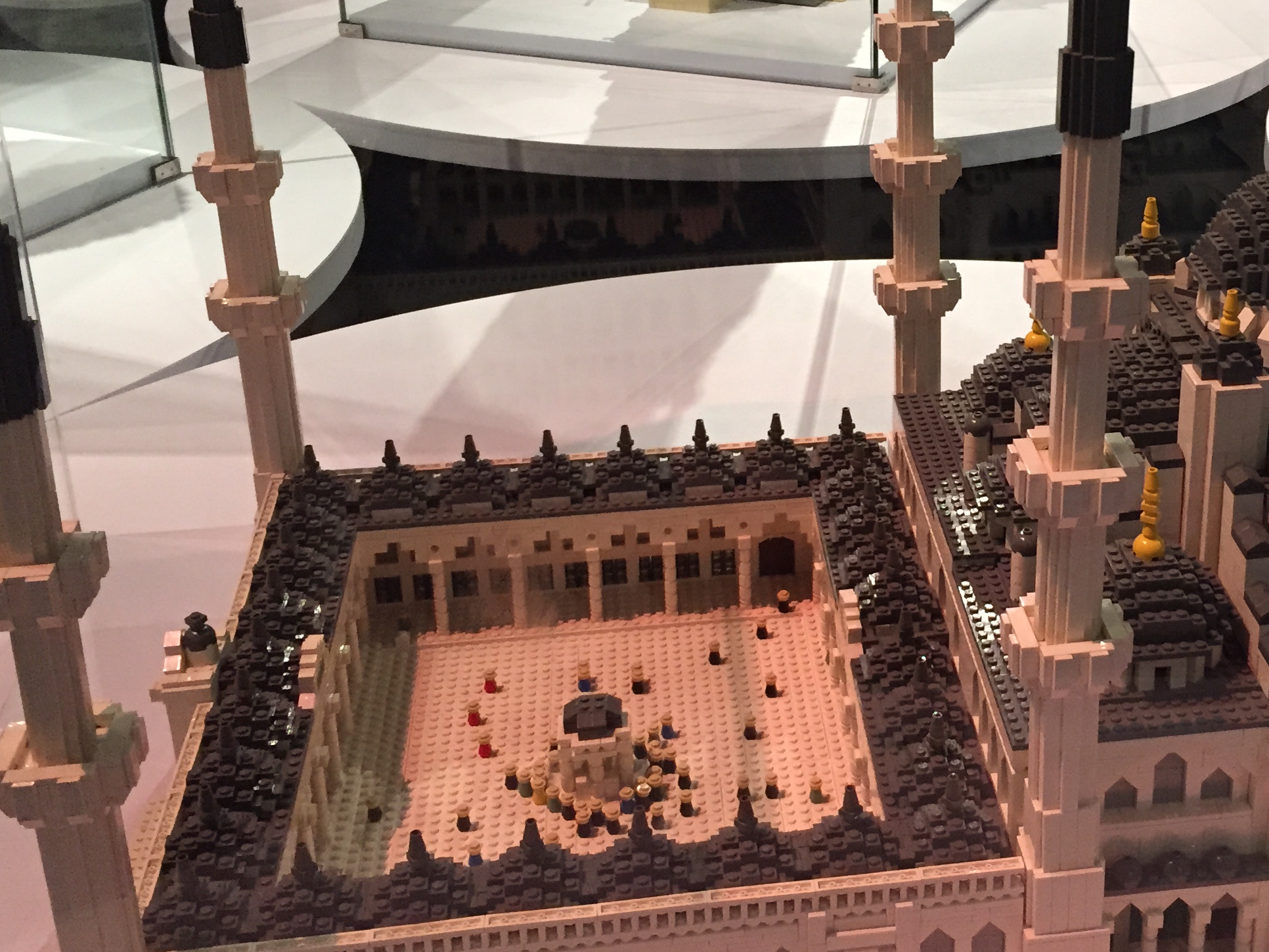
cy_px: 312
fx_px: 1796
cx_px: 944
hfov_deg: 38.0
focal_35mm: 49
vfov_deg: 29.5
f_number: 2.2
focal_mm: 4.15
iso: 200
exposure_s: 1/30
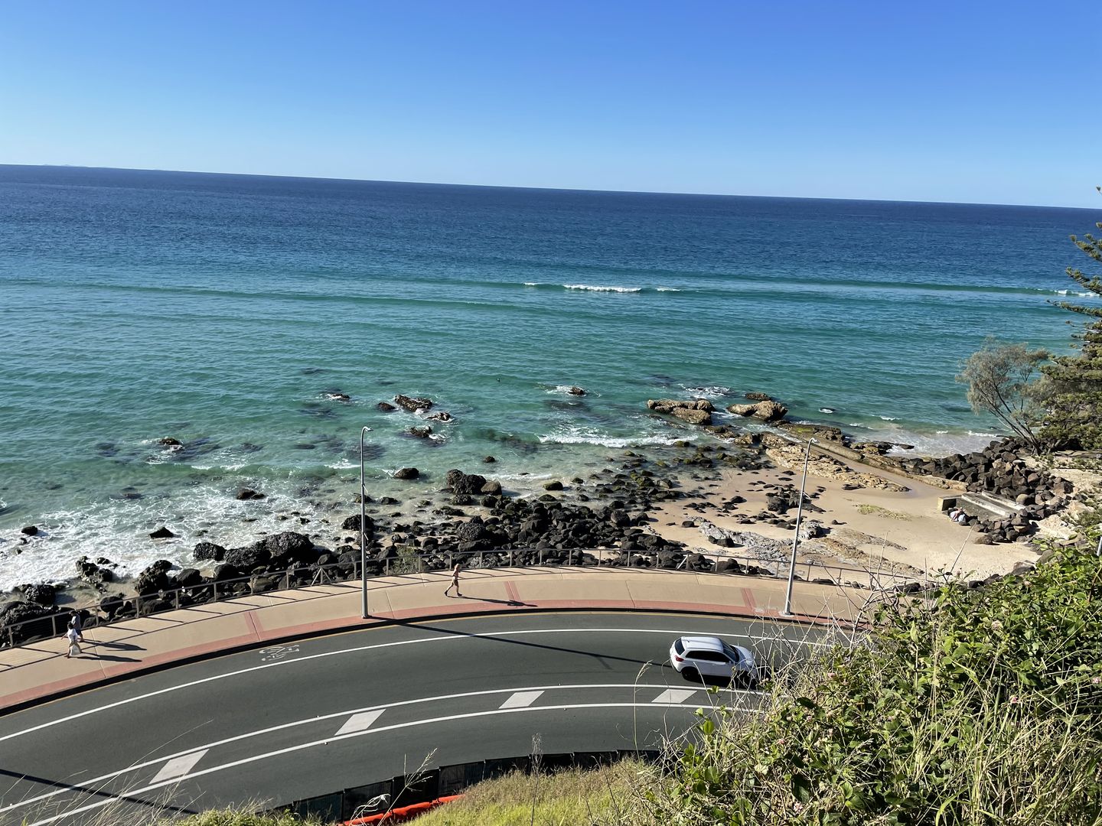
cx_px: 551
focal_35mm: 26
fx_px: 828
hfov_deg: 67.3
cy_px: 413
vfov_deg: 53.1
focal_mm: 4.2
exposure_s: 1/2882
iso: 32
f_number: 1.6
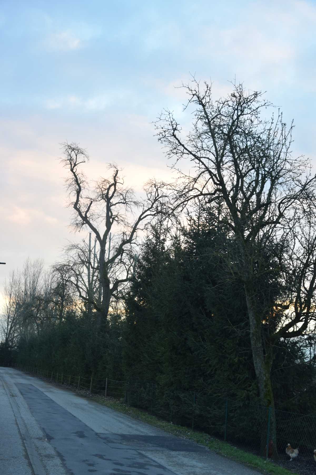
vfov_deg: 46.4
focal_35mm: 42
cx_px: 158
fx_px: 553
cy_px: 238
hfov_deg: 31.9
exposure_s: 1/125
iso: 400
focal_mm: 28
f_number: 5.6
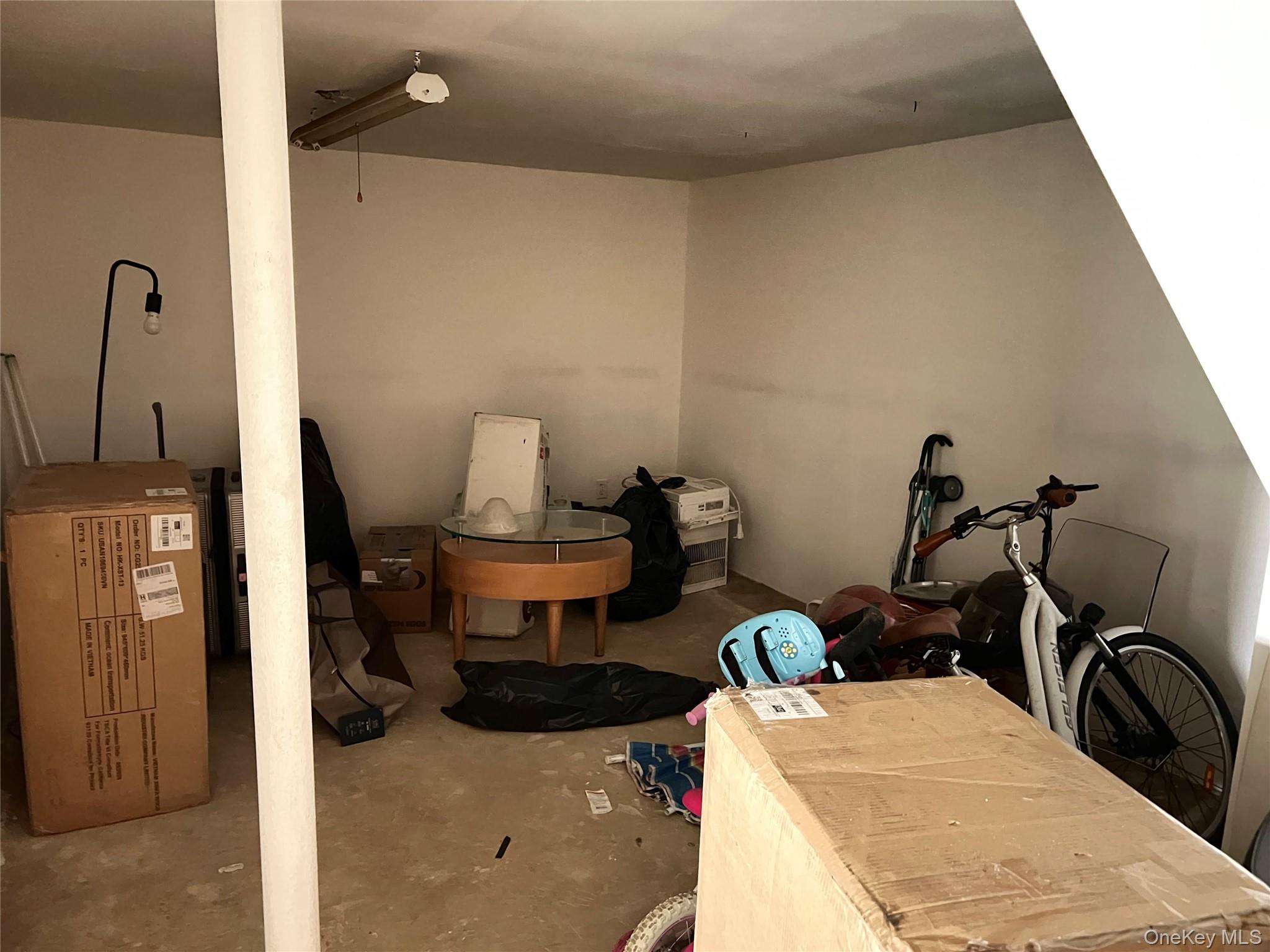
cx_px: 635
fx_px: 954
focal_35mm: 26
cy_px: 476
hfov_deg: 67.3
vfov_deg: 53.1
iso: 8000
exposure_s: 1/15
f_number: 1.5
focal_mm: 5.7
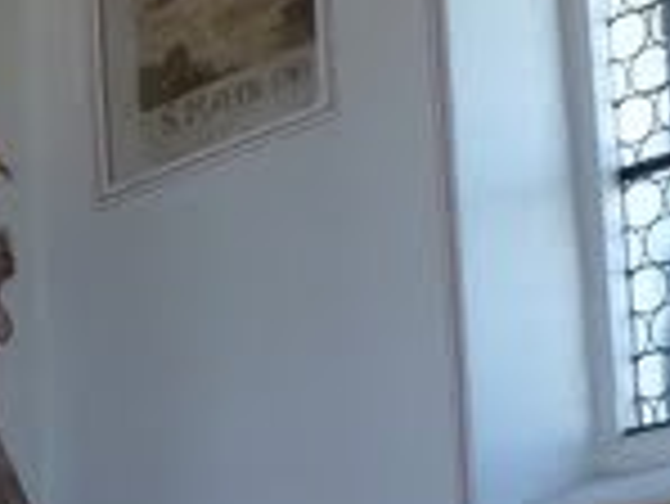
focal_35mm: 134
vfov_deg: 10.8
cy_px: 698
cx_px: -989
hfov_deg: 11.7
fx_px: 2596
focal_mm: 4.1
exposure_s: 1/30
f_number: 3.3
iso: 100
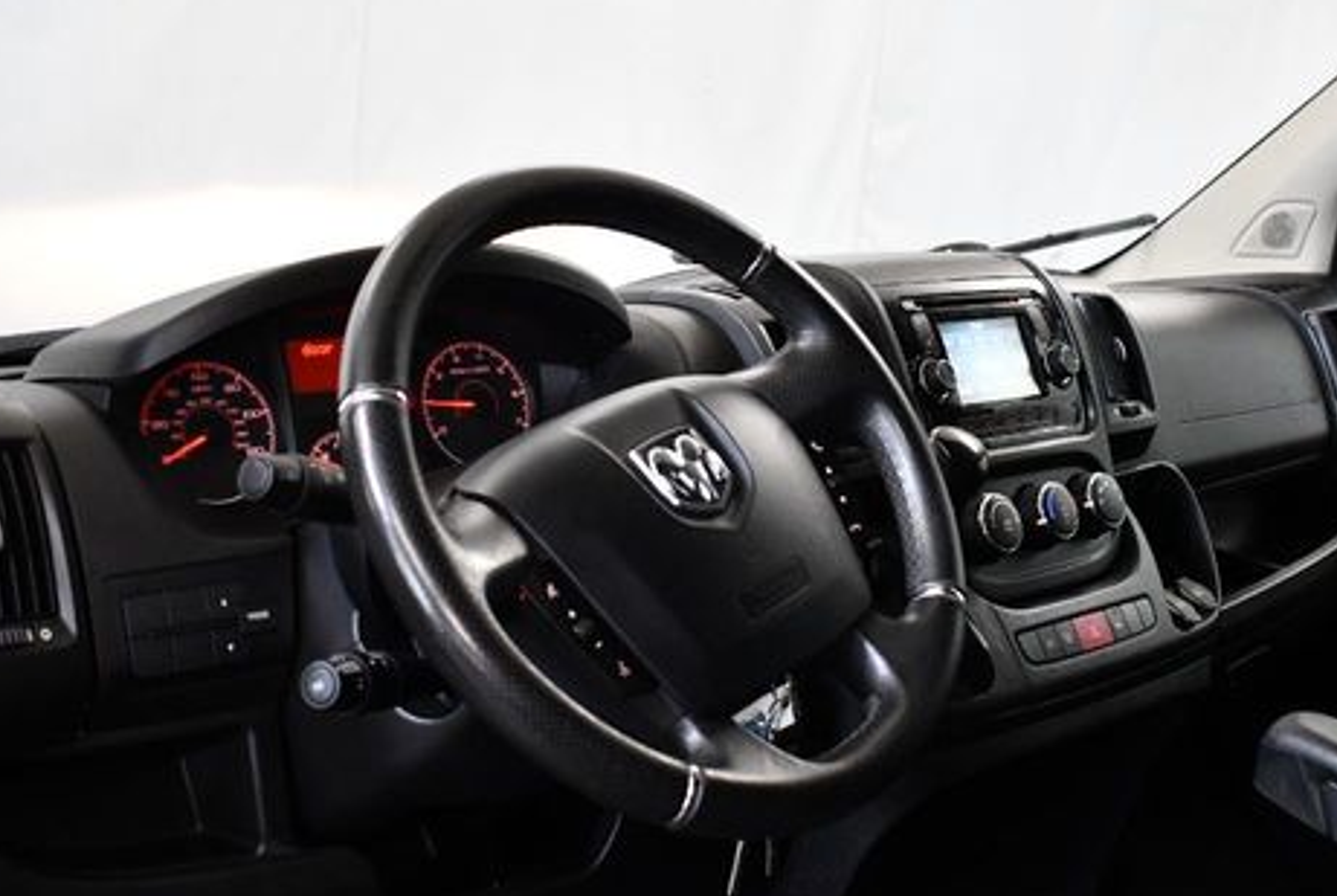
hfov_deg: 39.4
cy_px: 419
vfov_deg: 27.1
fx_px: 1860
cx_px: 789
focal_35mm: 50
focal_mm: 18
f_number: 3.5
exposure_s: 1/125
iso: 1600
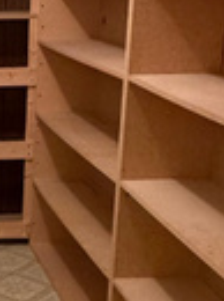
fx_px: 718
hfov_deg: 16.2
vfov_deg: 23.6
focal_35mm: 83
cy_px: 153
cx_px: -109
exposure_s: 1/60
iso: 640
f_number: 2.2
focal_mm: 2.22
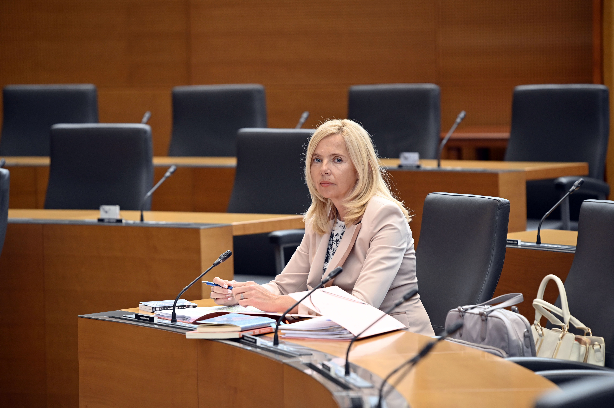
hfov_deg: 10.3
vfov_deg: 6.9
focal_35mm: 200
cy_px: 204
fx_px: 3409
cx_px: 307
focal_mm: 200
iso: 1600
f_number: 4
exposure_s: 1/160
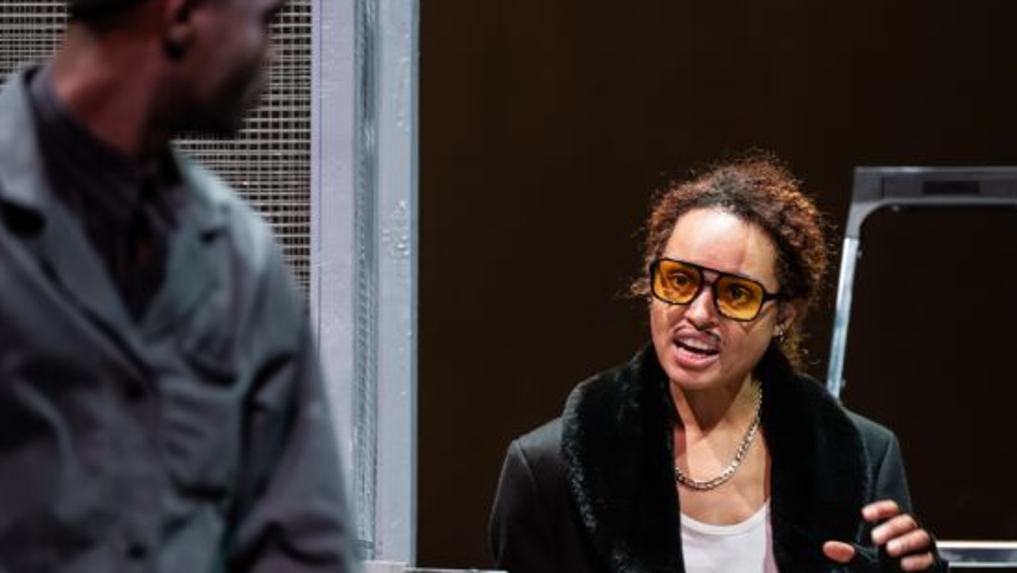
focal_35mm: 274
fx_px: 7392
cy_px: 308
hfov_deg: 7.9
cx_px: 423
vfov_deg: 4.4
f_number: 2.8
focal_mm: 180
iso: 5000
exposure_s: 1/200
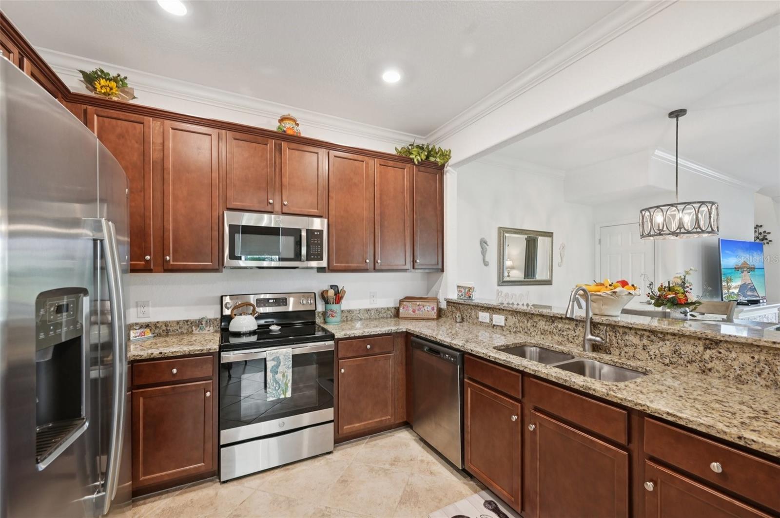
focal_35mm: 14
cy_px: 259
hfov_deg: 104.3
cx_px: 390
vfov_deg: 81.1
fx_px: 303
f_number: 8
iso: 400
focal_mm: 14
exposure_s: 1/6
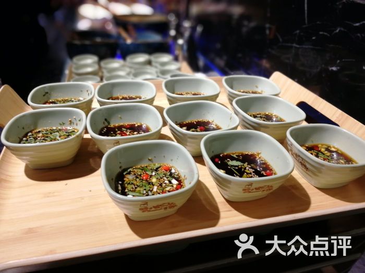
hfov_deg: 65.3
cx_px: 182
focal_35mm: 27
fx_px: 285
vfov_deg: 51.4
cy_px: 136
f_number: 4
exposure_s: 1/50
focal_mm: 3.95
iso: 100
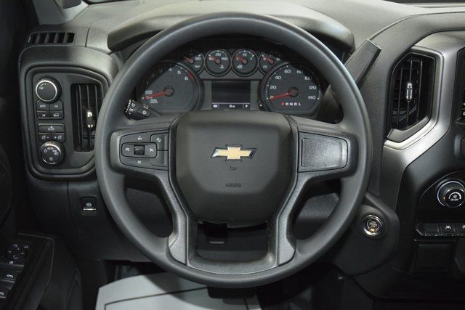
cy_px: 155
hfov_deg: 42.3
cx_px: 232
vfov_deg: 29.0
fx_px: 601
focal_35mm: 46
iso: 2500
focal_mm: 31
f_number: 4
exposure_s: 1/40
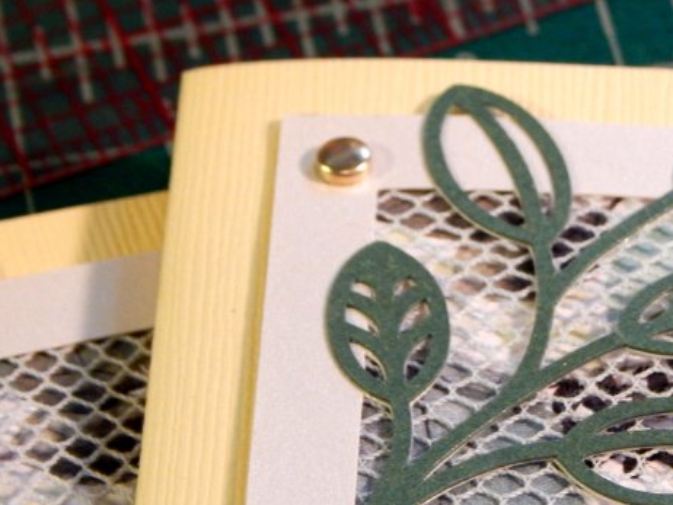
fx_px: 4746
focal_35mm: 244
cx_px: 574
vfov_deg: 6.1
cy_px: 291
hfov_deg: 8.1
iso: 400
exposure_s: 1/25
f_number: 4.9
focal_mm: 25.3
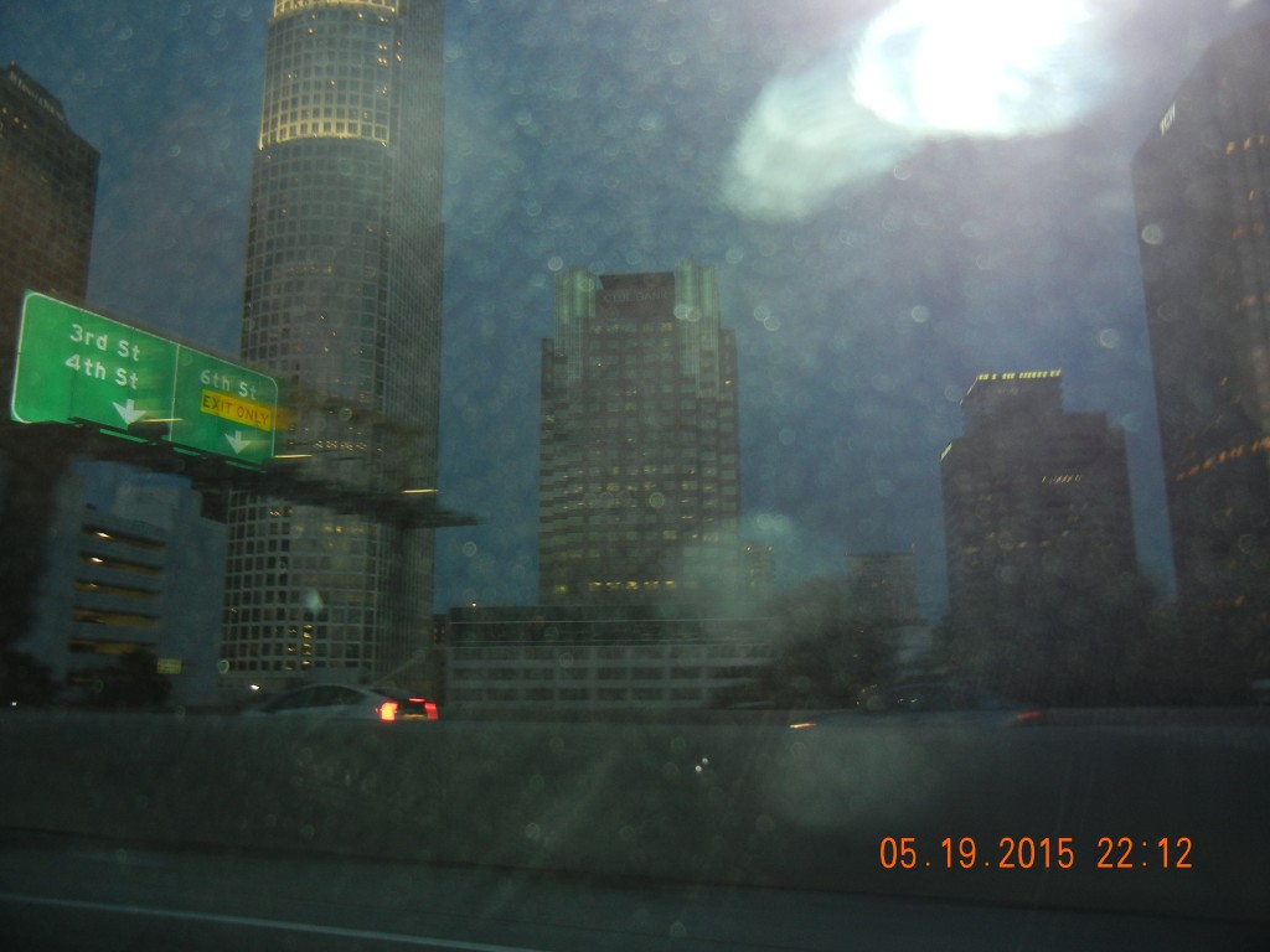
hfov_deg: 60.0
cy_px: 476
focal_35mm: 30
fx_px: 1101
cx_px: 635
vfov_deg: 46.8
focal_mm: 5.4
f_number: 3.5
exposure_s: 1/30
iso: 200
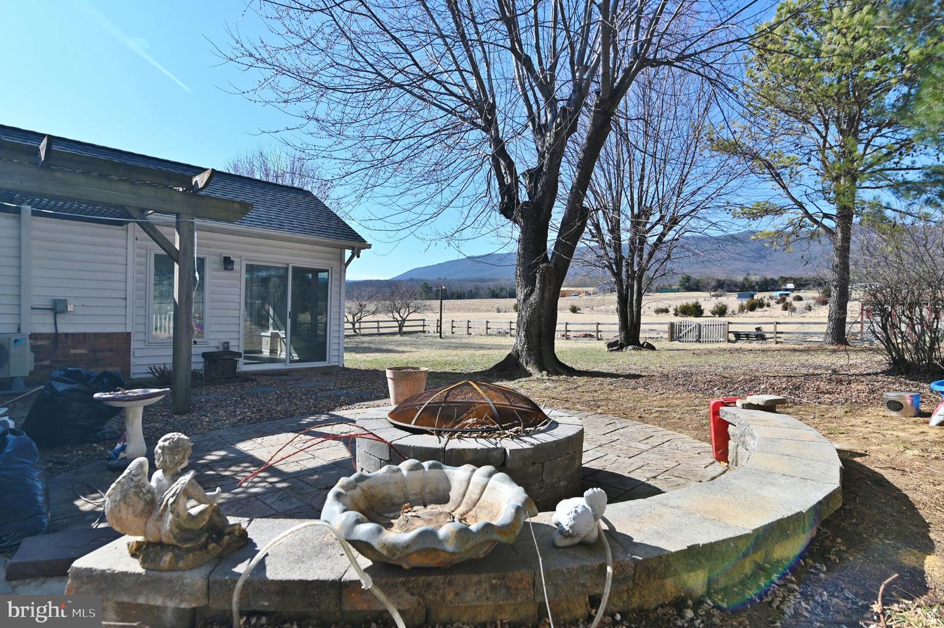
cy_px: 314
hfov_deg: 86.9
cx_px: 472
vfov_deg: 64.5
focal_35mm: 19
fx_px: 498
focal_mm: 19
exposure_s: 1/320
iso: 100
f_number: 6.3
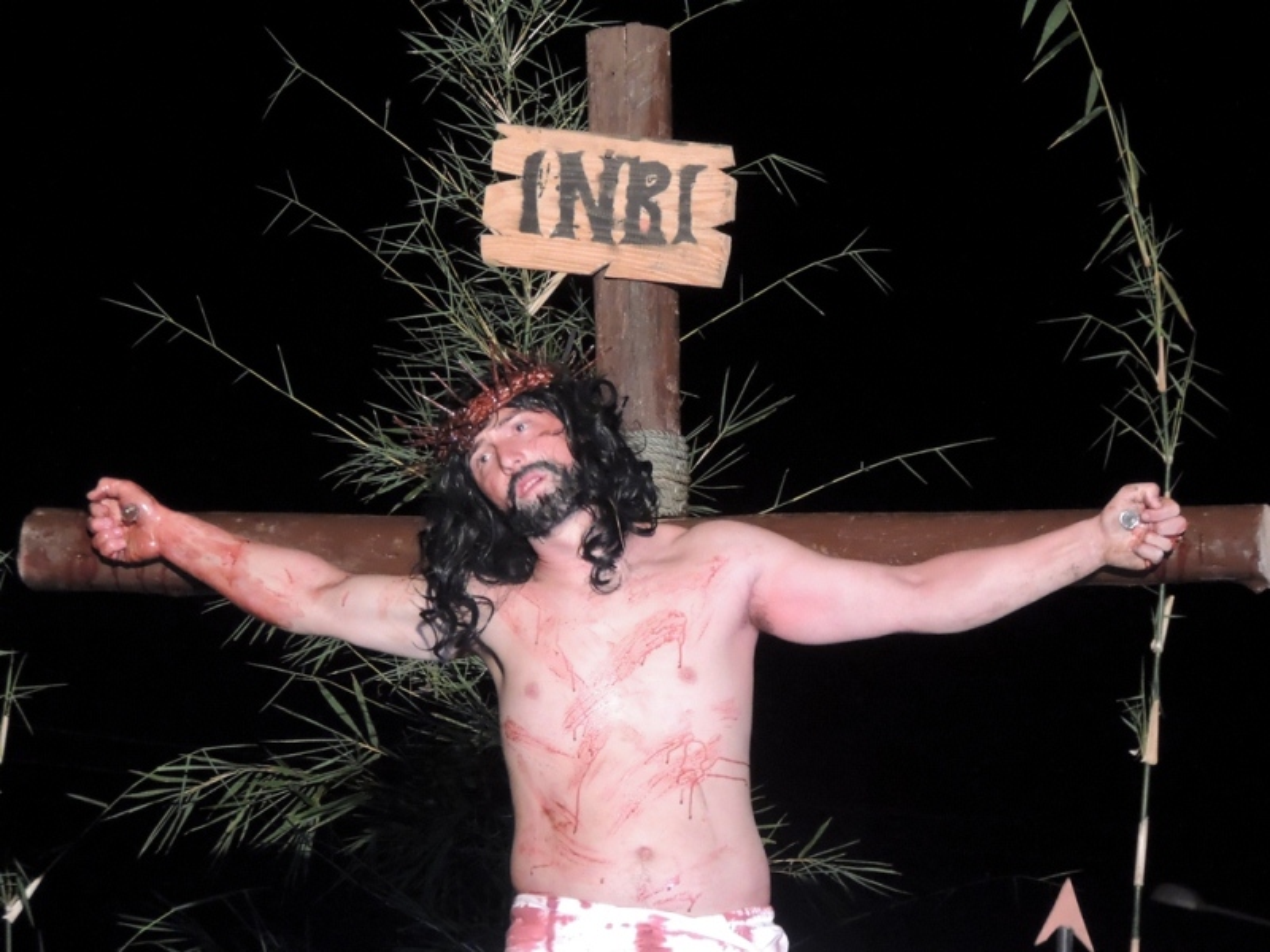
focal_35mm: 275
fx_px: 10089
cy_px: 476
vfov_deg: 5.4
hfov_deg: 7.2
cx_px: 635
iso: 1400
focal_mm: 49
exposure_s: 1/15
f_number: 4.7
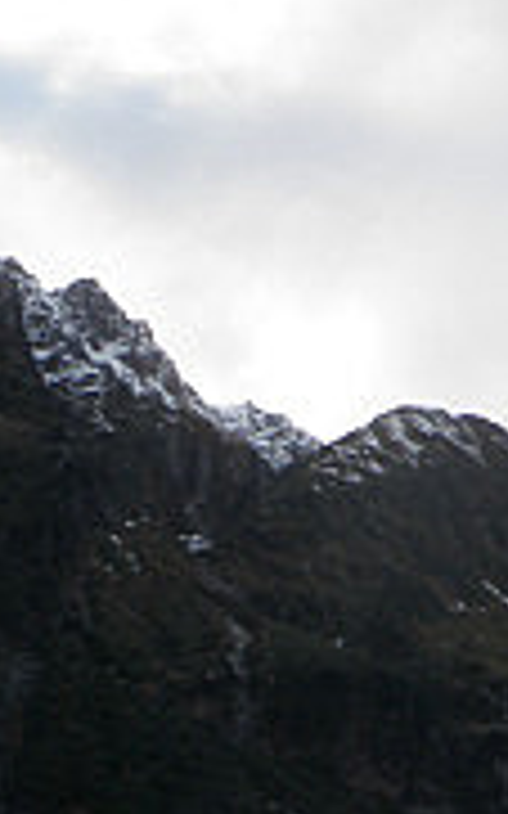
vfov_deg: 19.0
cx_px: 742
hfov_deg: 11.9
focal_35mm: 105
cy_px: 899
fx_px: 2328
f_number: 5
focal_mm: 5
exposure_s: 1/80
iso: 50
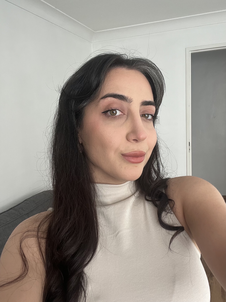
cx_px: 113
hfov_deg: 58.9
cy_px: 151
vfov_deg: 73.9
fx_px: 200
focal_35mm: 23
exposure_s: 1/121
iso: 64
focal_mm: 2.71
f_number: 2.2
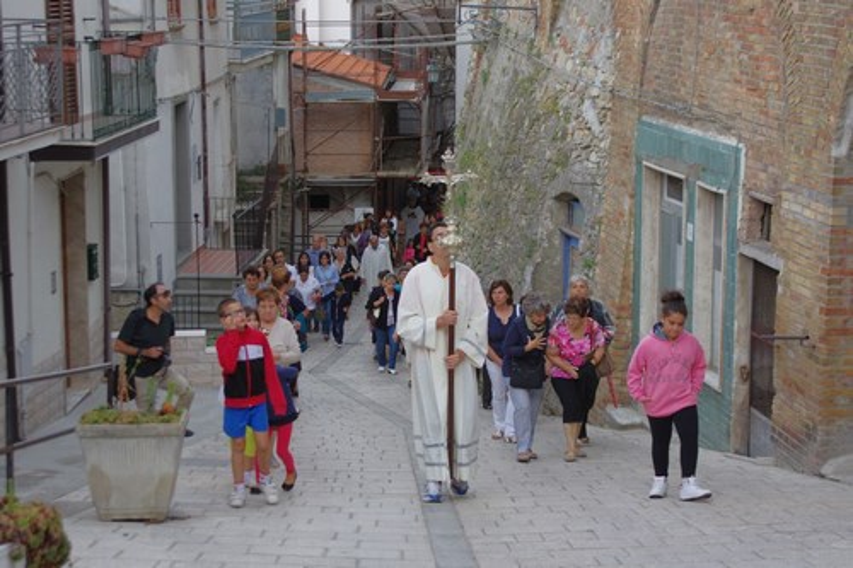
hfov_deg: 25.7
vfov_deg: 17.3
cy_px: 284
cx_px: 426
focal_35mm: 79
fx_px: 1871
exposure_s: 1/125
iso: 400
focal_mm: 53
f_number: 5
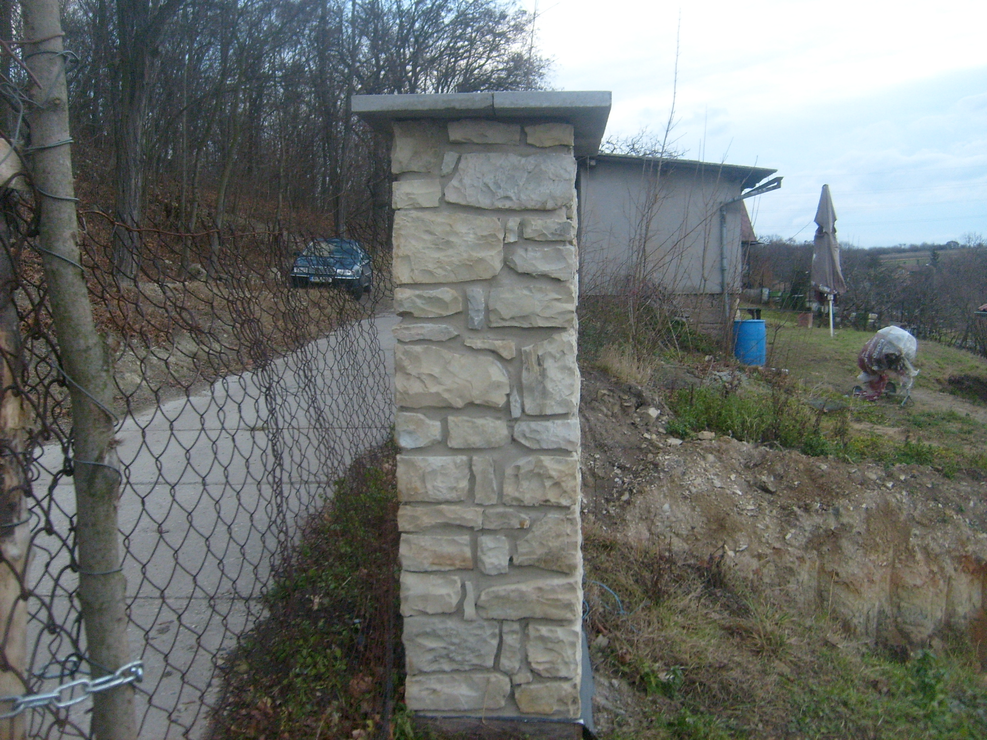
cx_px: 494
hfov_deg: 52.6
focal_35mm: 35
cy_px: 370
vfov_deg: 40.7
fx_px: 998
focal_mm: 5.8
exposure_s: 1/125
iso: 80
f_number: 2.8
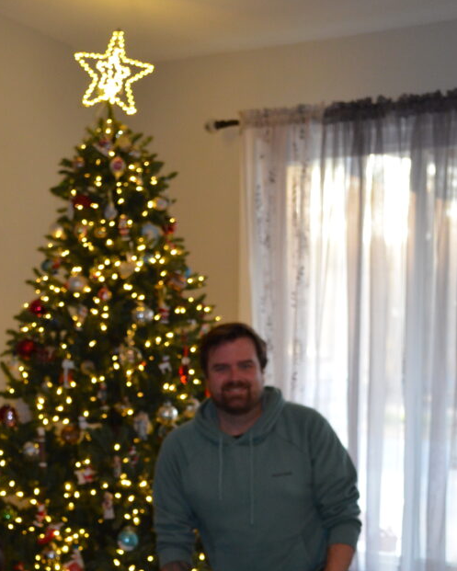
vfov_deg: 21.4
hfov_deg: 17.5
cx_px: 212
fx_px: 1487
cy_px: 462
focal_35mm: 88
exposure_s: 1/60
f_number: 5
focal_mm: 38
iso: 1800
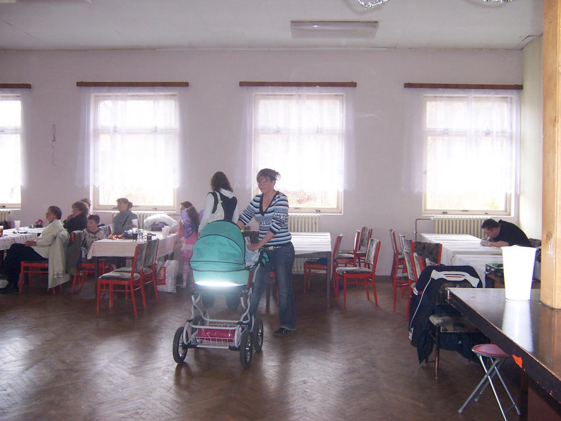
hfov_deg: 55.4
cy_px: 210
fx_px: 535
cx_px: 280
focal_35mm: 33
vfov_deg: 42.9
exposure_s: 1/60
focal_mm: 5.5
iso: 140
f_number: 2.8
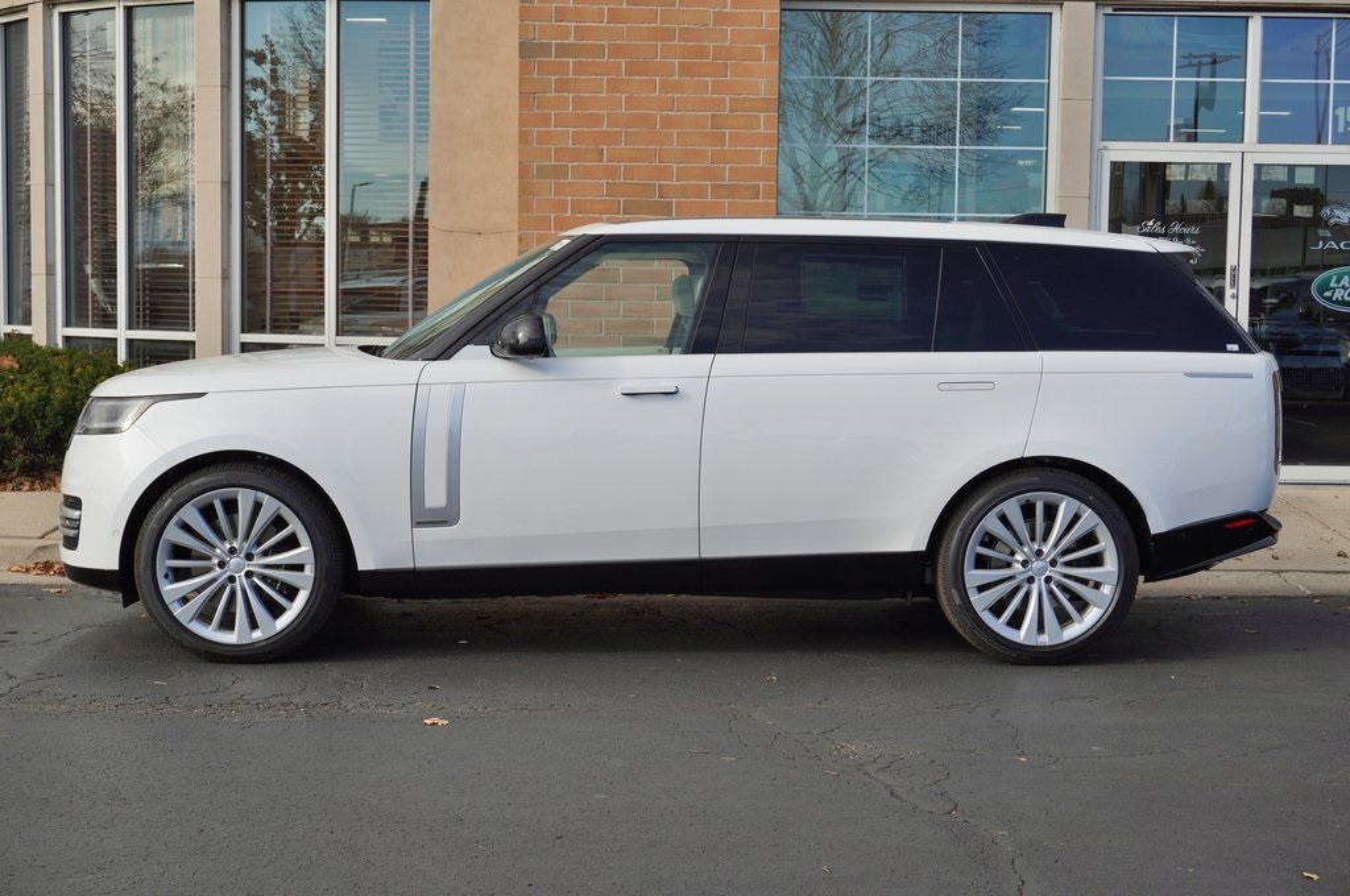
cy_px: 448
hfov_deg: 35.1
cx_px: 675
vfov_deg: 23.7
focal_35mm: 57
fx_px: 2135
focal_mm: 38
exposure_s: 1/320
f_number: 8
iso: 100
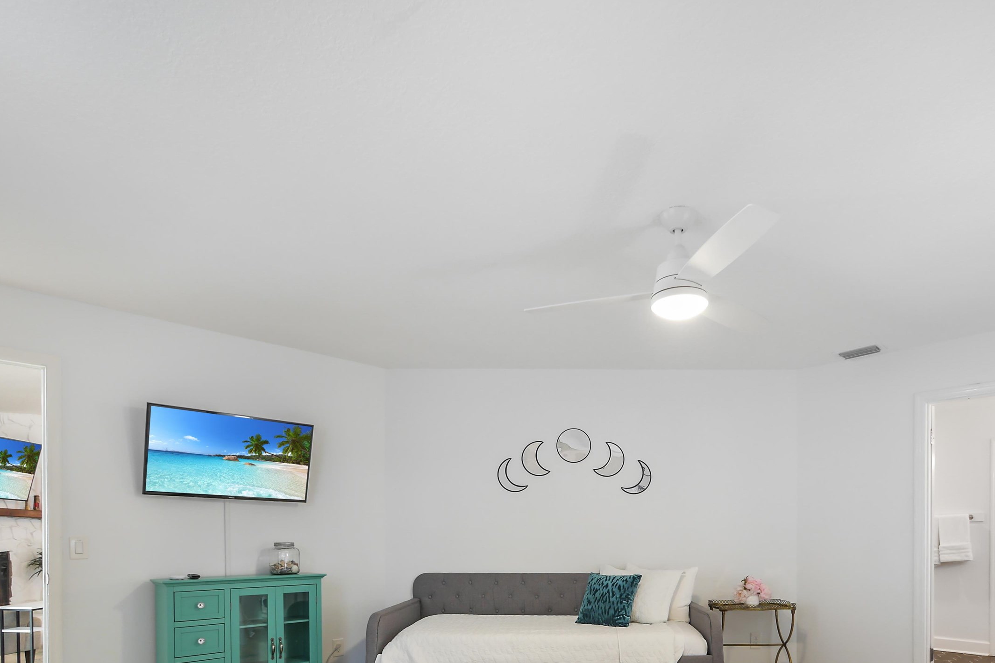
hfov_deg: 80.8
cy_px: 533
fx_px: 580
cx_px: 564
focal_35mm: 21
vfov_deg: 55.2
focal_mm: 7
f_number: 4
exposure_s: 1/20
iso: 400
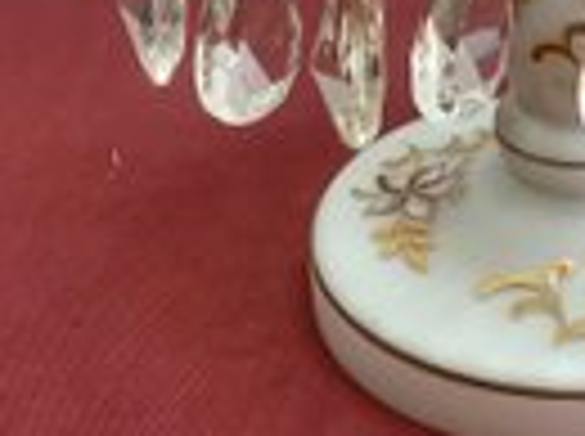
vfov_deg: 17.5
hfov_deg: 23.1
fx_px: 1383
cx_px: 551
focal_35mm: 82
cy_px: 7
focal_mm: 3.3
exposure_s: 1/60
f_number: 2.4
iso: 50
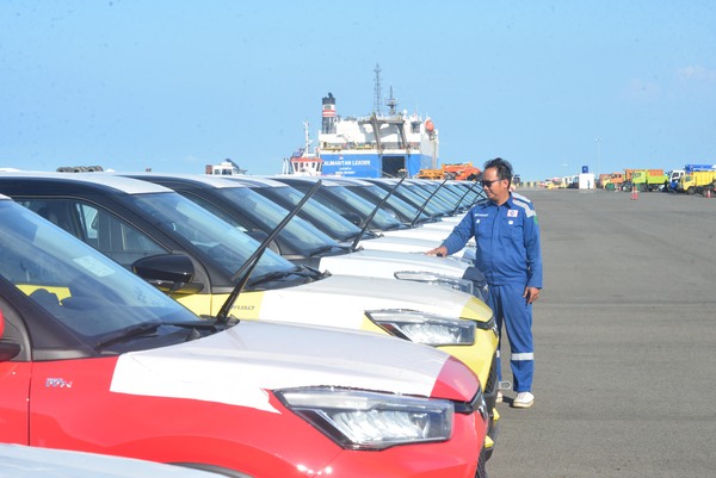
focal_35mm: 80
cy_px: 239
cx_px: 358
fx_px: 1592
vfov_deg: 17.1
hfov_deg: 25.3
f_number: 20
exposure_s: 1/250
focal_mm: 80
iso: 400
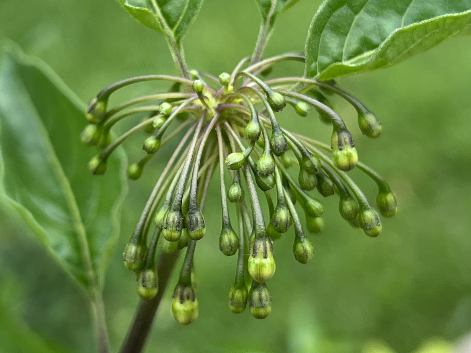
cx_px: 236
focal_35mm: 26
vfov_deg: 53.1
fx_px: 354
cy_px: 176
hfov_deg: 67.3
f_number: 1.5
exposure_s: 1/758
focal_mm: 5.7
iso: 50
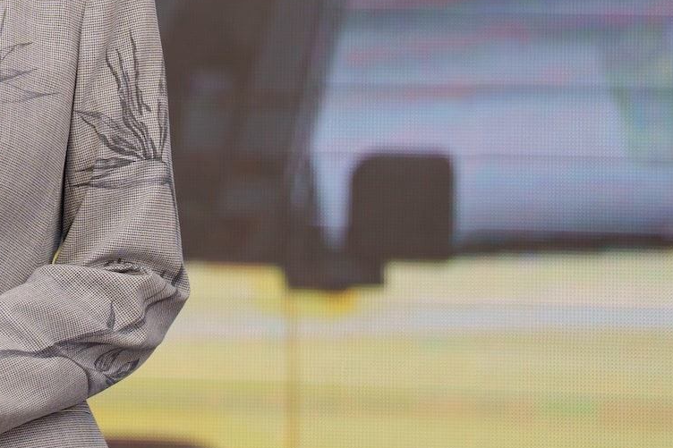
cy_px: 3
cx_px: -140
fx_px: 7831
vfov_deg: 3.3
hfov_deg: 4.9
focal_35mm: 419
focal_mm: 164
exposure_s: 1/160
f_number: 3.2
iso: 500
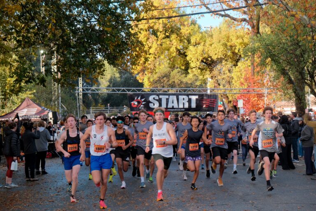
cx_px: 158
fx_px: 728
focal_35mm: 83
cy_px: 106
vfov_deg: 16.5
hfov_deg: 24.5
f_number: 5.6
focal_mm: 55
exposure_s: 1/180
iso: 400
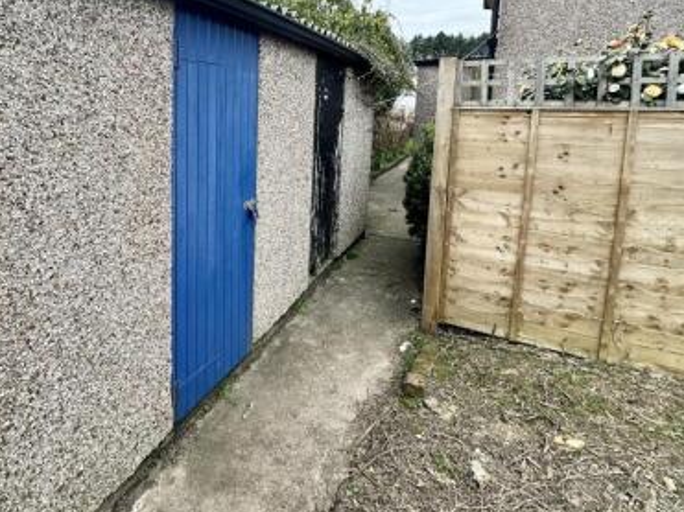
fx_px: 435
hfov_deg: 74.3
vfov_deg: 59.3
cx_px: 235
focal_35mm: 22
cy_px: 161
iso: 40
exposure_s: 1/196
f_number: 2.2
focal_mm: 2.22
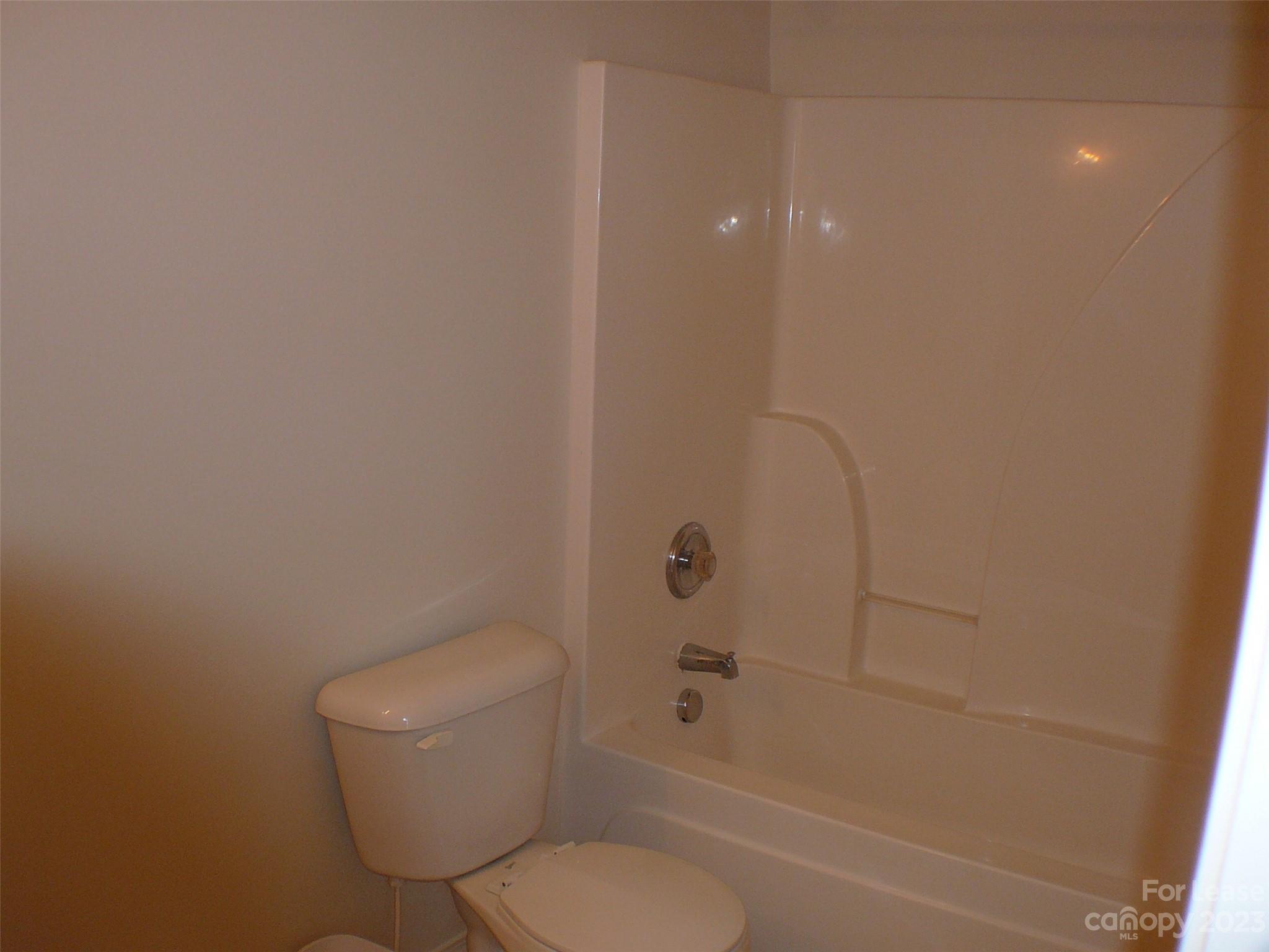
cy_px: 476
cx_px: 634
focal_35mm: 47
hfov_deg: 40.4
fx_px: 1723
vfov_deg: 30.9
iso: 100
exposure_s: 1/30
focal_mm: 7
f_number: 3.3
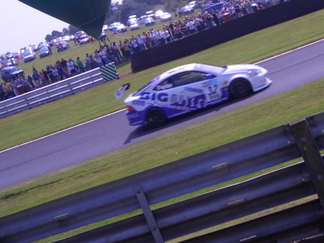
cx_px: 205
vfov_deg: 20.6
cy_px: 81
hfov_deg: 27.3
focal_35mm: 71
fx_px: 665
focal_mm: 5.7
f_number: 4.3
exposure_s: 1/500
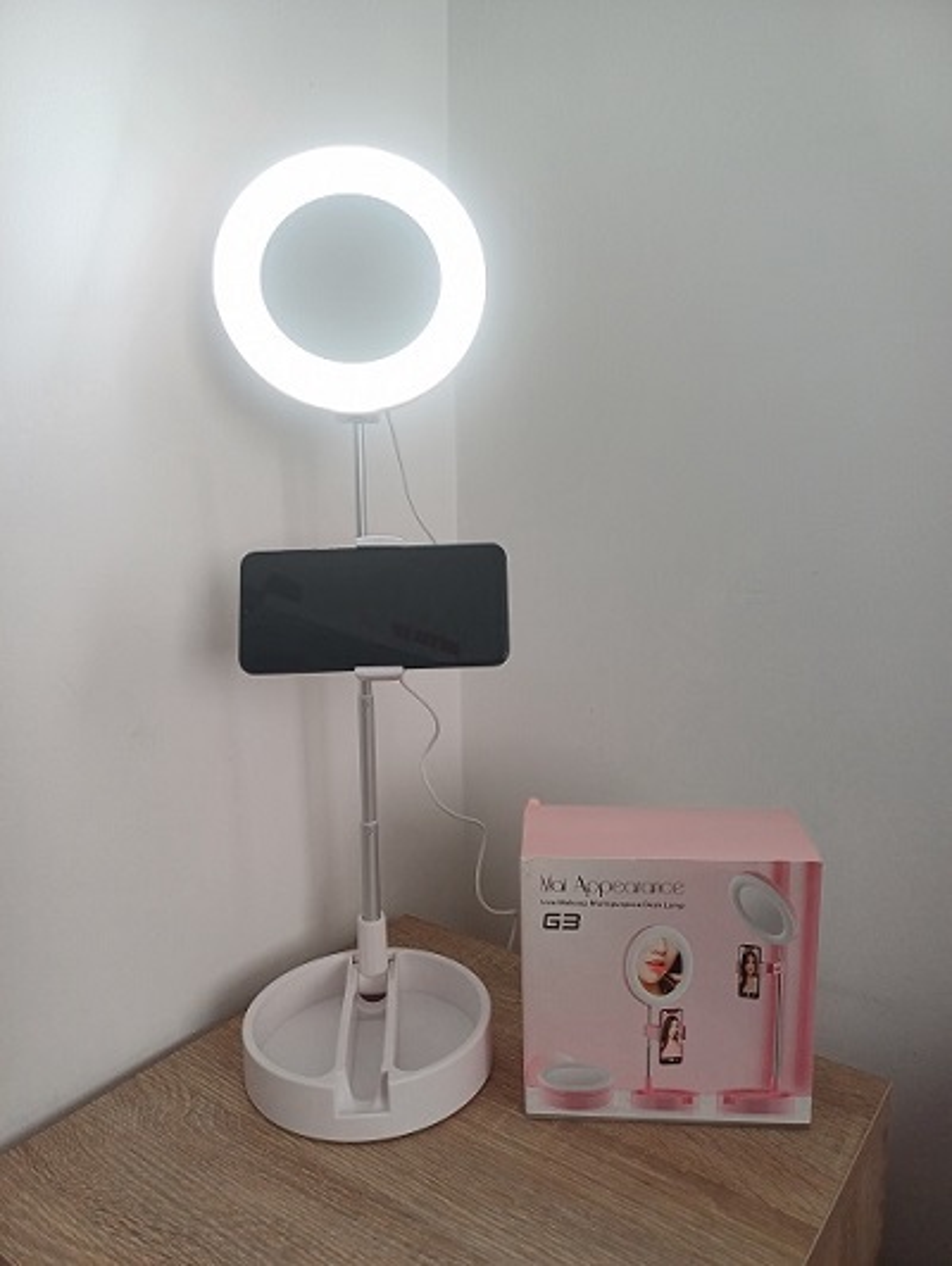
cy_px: 633
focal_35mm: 25
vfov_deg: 69.3
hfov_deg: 55.0
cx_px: 476
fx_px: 915
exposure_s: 1/50
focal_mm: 4.65
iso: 80
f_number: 1.8
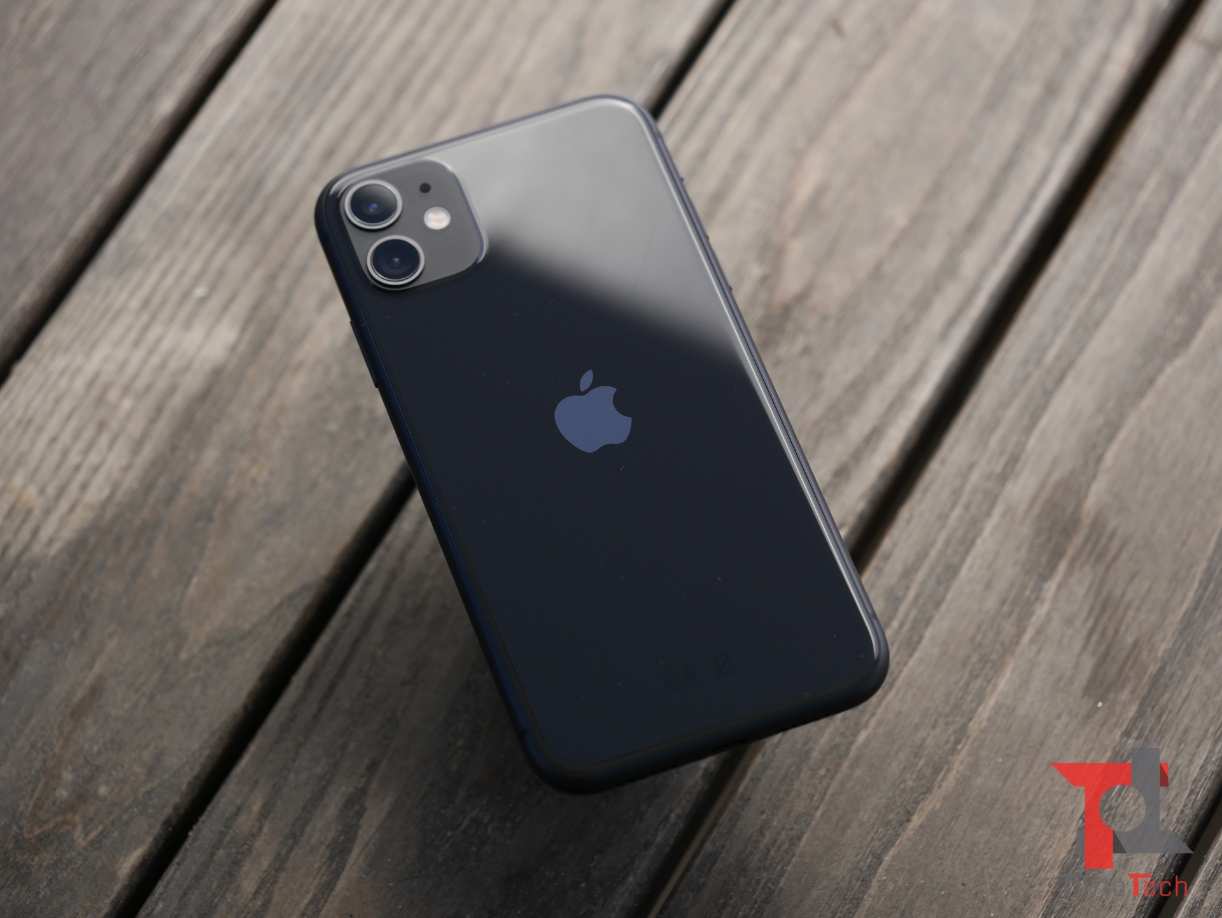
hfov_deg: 16.4
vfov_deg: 12.4
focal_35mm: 120
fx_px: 4238
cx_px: 611
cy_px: 459
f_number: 2.8
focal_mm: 60
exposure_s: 1/1300
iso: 200
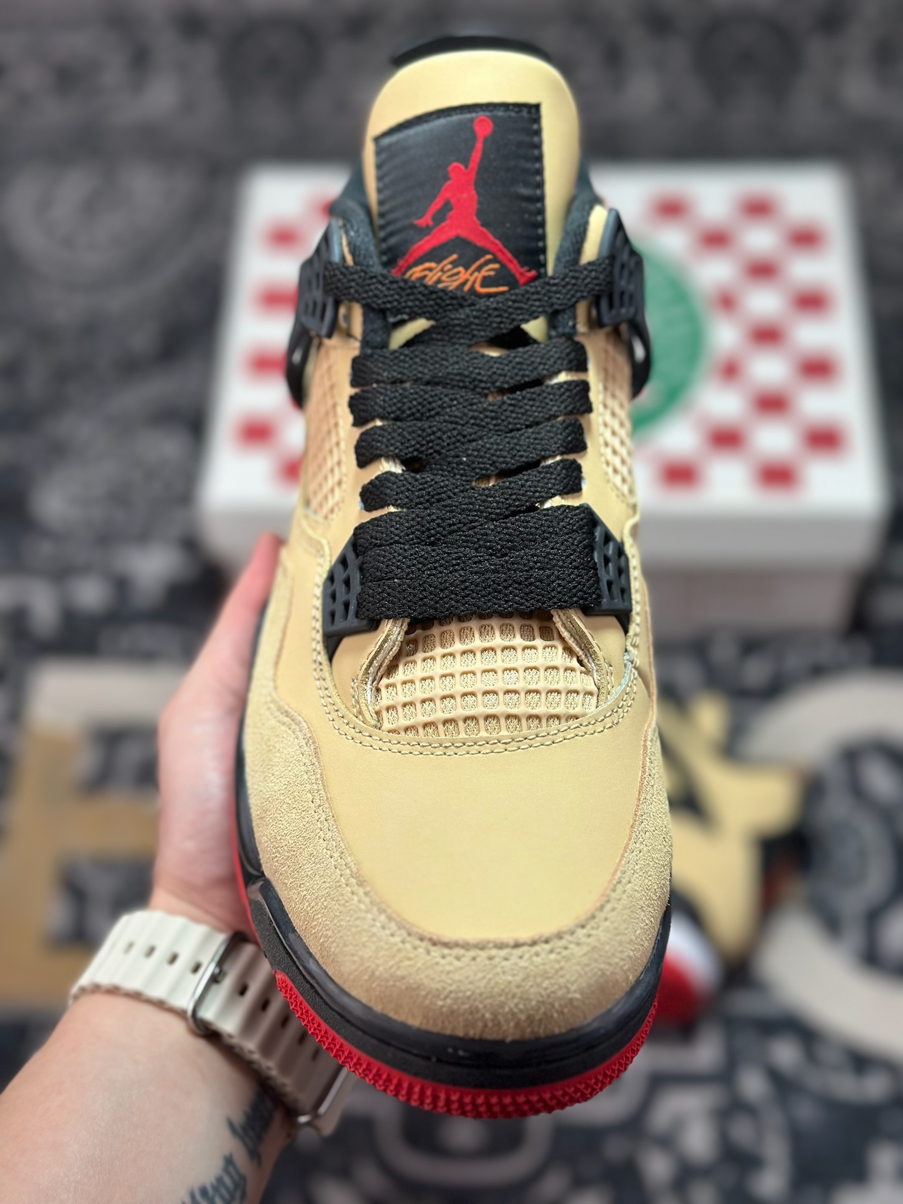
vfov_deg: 39.7
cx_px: 452
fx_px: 1670
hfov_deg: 30.3
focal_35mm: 48
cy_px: 602
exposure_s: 1/935
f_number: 1.78
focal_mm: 6.86
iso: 80
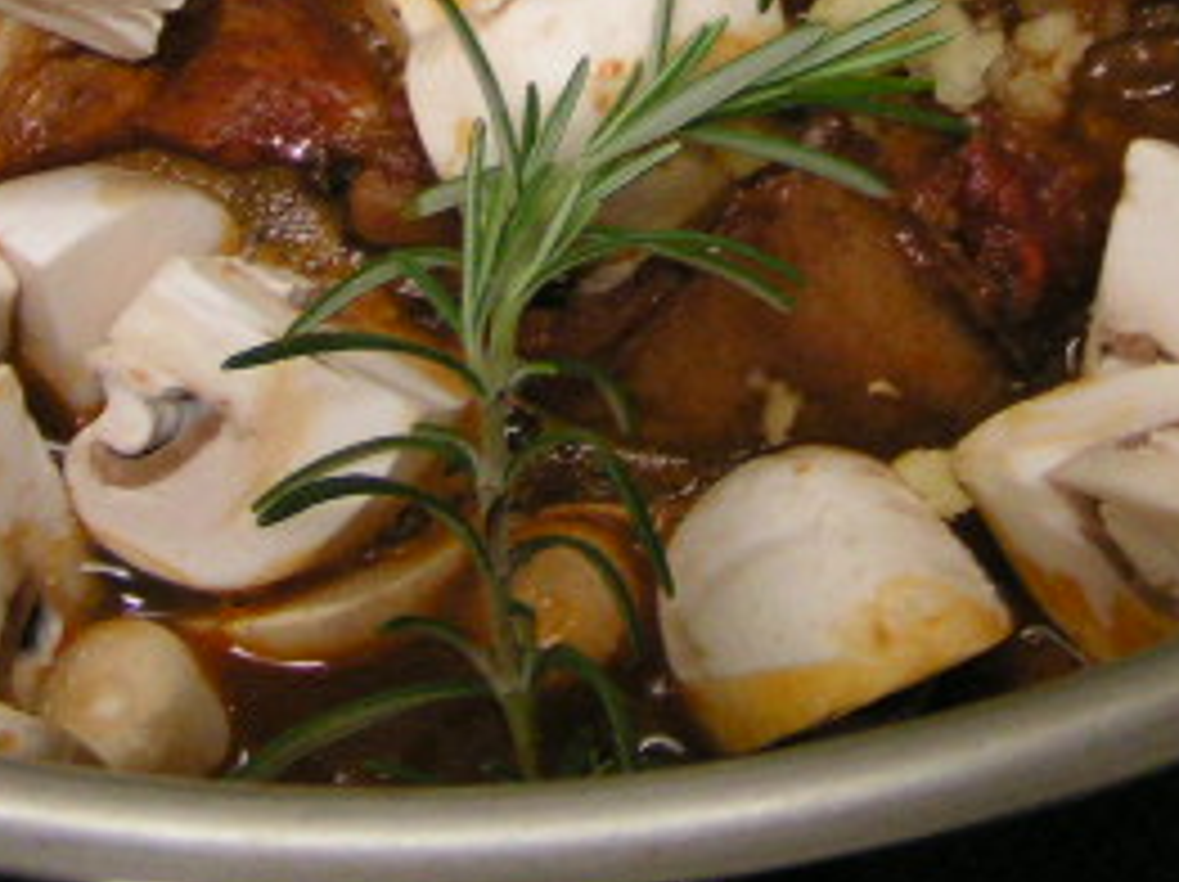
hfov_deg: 21.1
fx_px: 3165
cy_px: -171
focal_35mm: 93
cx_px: 508
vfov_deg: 15.3
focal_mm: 5.8
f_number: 2.8
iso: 200
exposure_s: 1/15
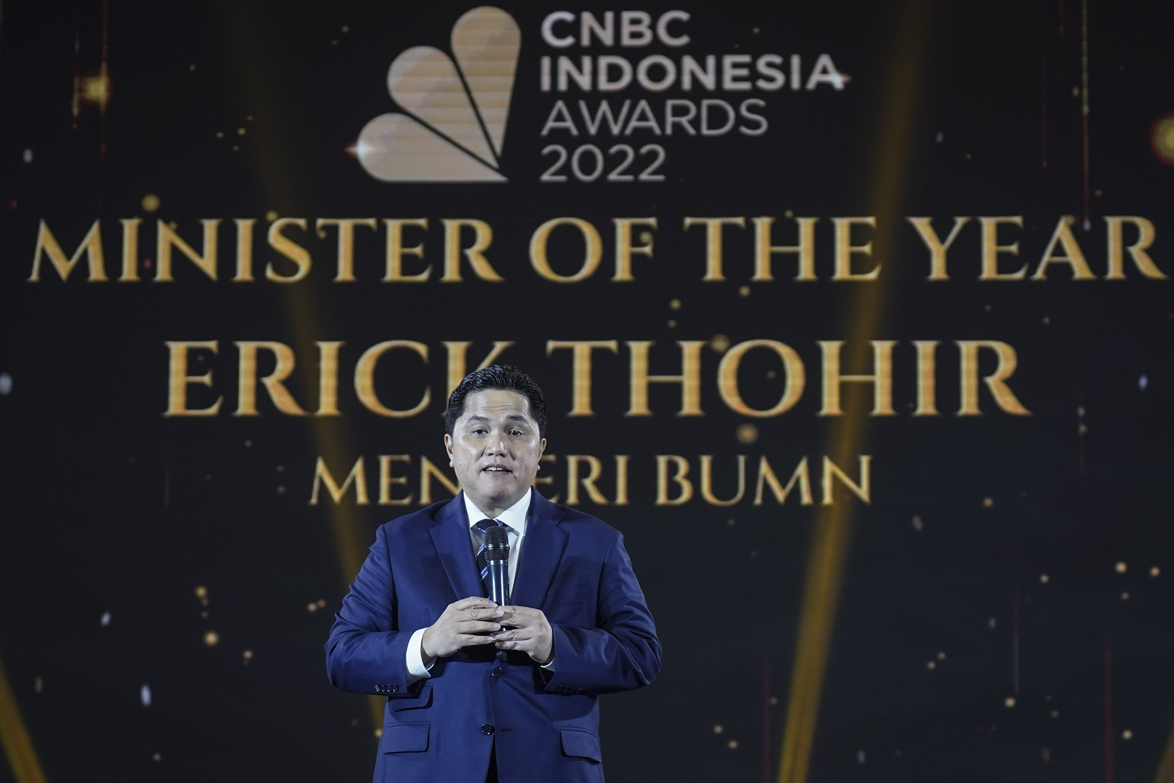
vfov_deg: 13.3
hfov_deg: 19.8
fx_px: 3359
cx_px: 587
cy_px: 392
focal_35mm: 103
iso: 1000
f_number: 2.8
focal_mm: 69
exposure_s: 1/200
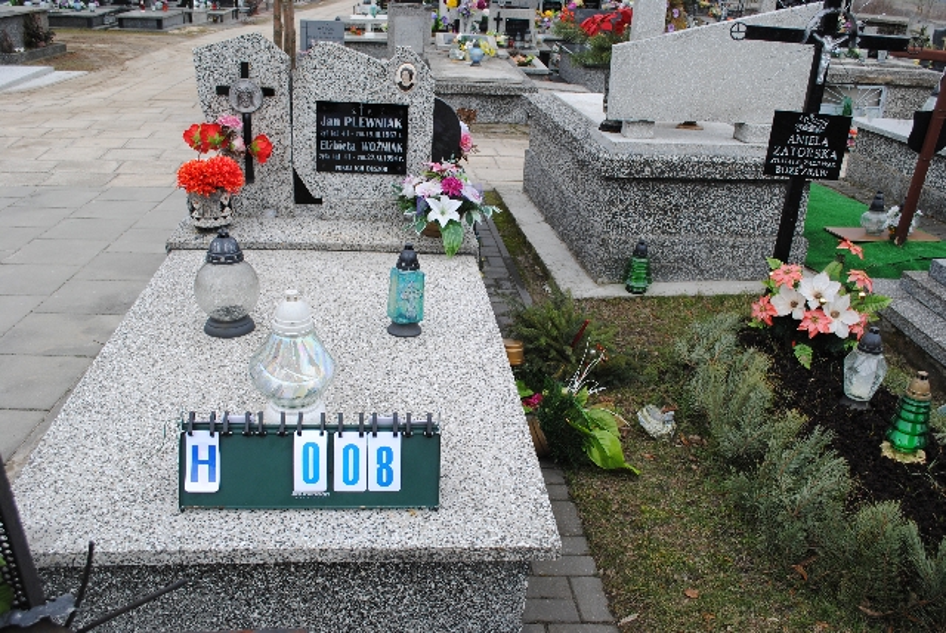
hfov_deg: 57.2
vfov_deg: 40.0
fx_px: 868
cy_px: 316
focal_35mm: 33
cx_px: 473
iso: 100
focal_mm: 22
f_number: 6.3
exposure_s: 1/160
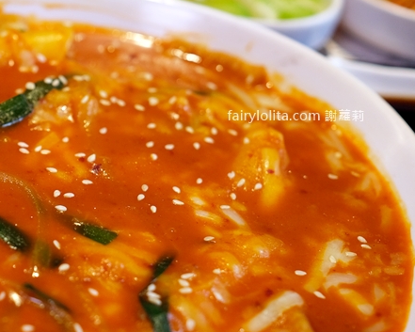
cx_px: 19
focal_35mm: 67
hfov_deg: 27.0
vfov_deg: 22.6
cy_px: 246
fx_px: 823
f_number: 2.8
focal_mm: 23
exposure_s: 1/180
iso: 500
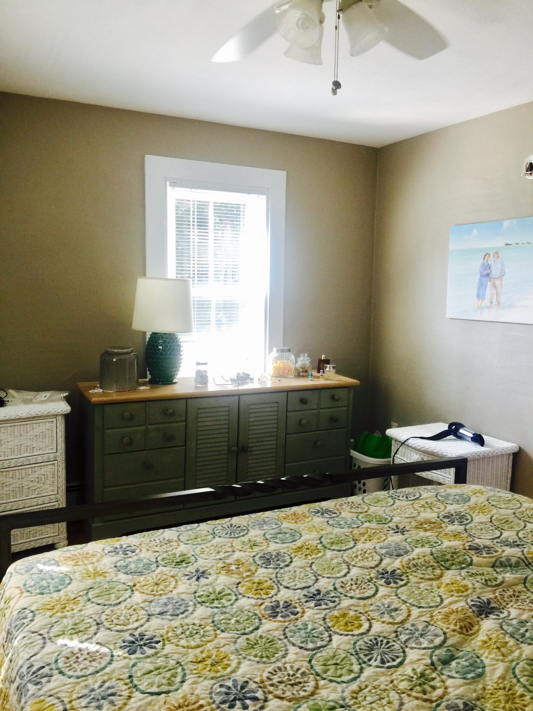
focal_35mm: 29
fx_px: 595
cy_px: 356
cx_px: 266
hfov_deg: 48.2
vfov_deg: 61.7
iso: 40
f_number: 2.2
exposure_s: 1/30
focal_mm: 4.15
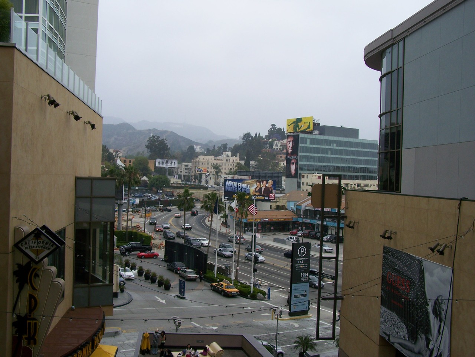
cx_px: 238
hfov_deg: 49.0
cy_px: 178
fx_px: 522
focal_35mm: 38
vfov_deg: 37.7
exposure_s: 1/640
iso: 80
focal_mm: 6.3
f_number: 5.6
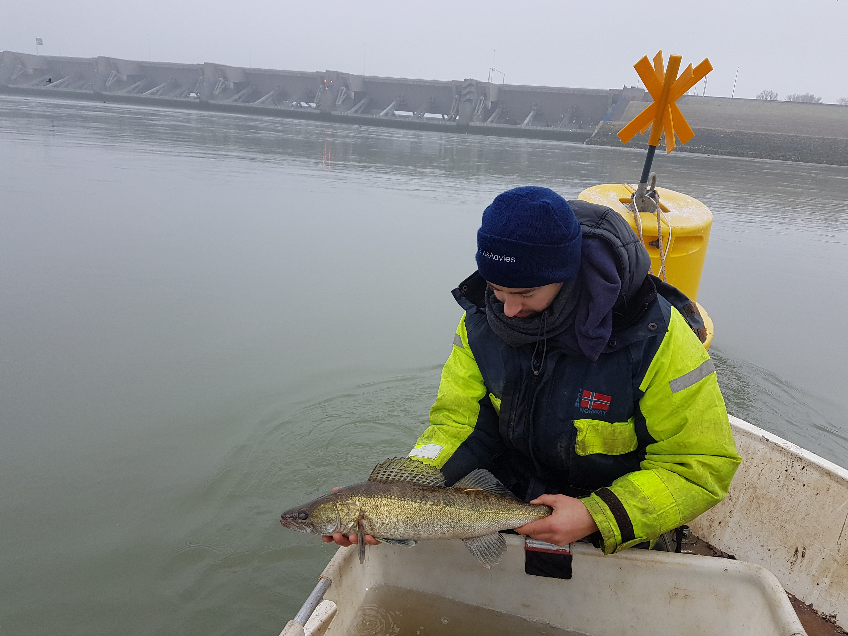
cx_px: 424
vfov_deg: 53.1
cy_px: 318
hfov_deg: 67.3
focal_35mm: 26
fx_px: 637
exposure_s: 1/594
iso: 40
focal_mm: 4.2
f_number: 1.7
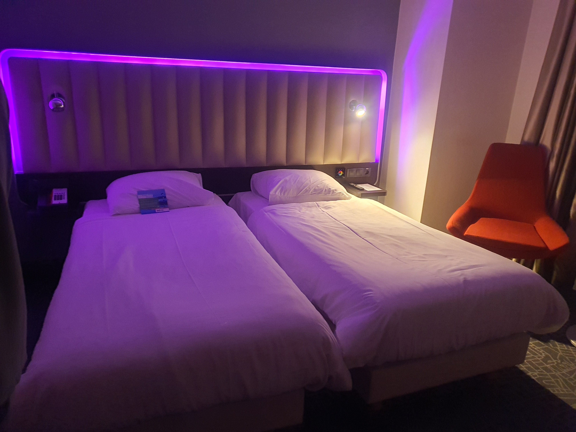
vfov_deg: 53.1
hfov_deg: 67.3
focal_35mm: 26
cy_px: 216
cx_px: 288
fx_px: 433
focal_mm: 4.3
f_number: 1.5
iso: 500
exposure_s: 1/40
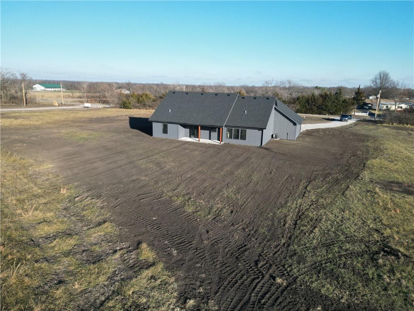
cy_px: 156
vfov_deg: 56.8
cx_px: 207
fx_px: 287
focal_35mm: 24
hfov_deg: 71.6
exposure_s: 1/2000
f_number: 1.7
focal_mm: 6.72
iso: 150
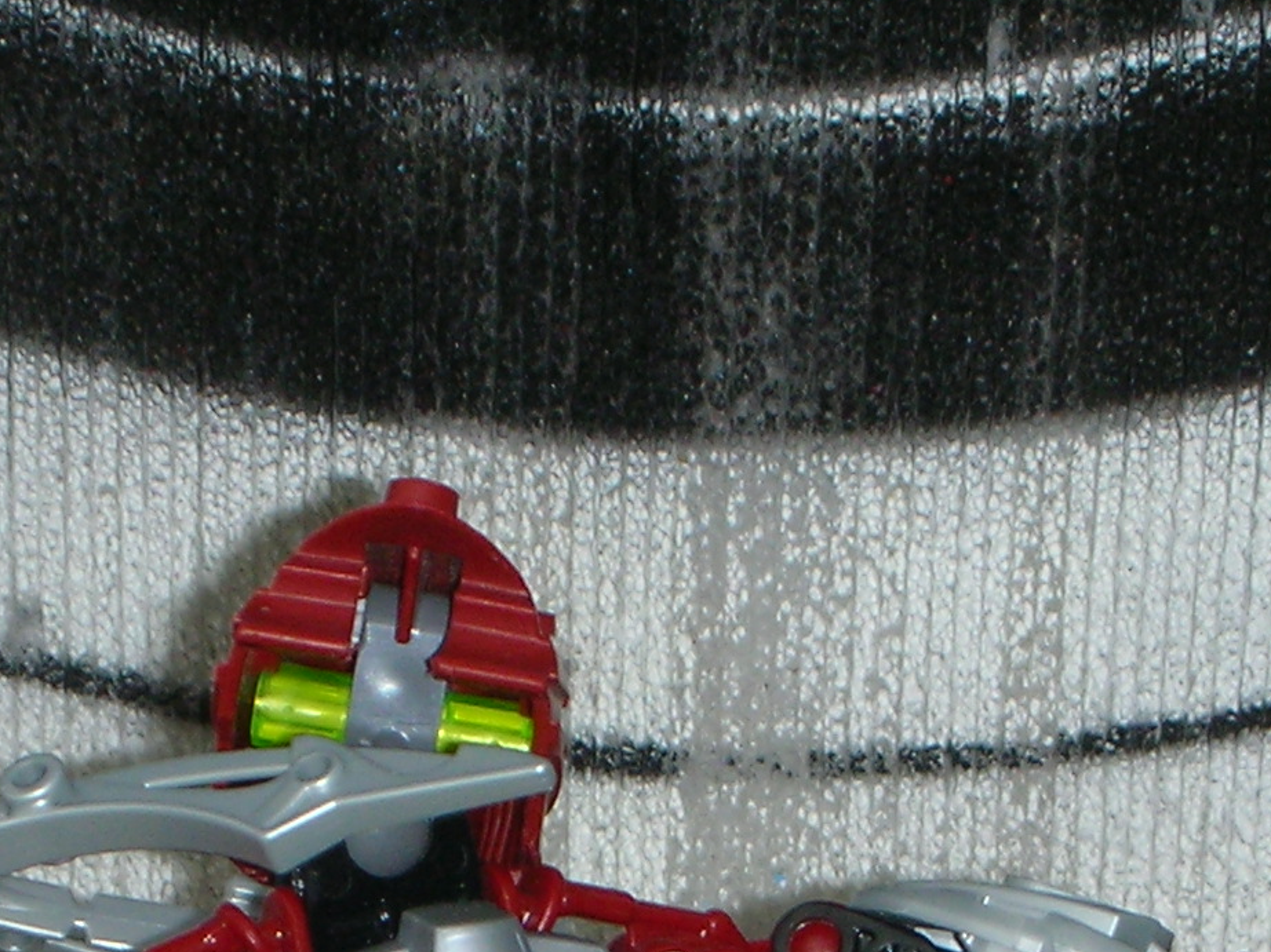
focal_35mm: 223
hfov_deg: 8.9
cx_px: 386
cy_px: 1346
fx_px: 8186
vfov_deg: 6.6
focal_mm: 12.2
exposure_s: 1/120
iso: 50
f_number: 4.4
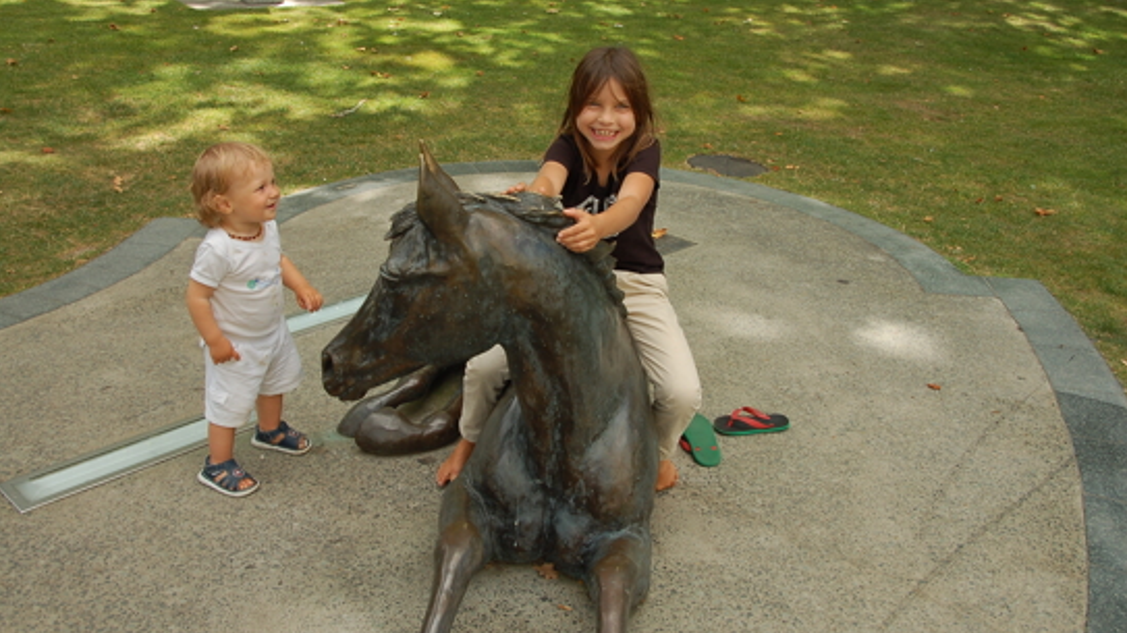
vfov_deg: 33.6
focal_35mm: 35
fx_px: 1046
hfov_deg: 56.6
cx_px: 560
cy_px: 280
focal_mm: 22
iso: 200
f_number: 7.1
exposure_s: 1/200
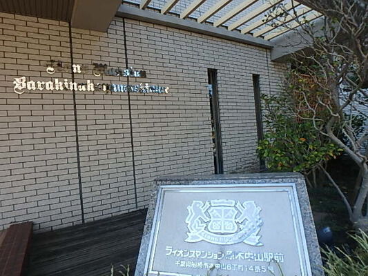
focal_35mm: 21
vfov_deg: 63.5
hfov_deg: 79.0
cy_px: 138
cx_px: 184
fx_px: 223
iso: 125
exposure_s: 1/200
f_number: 3.5
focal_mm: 3.7
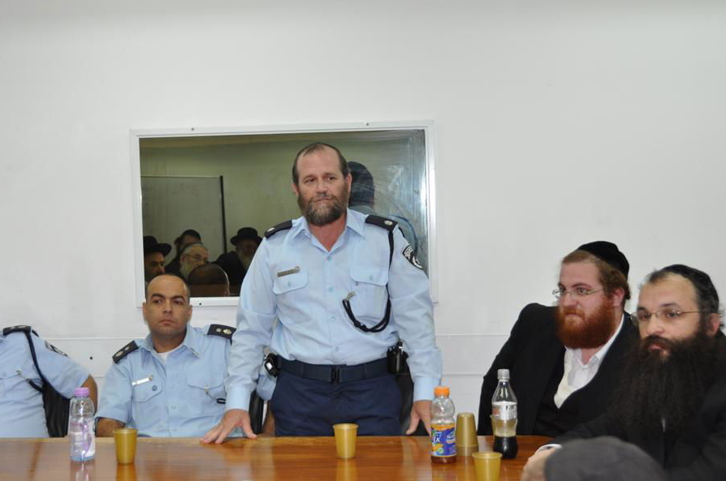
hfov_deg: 36.3
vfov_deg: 24.5
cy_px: 251
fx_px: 1107
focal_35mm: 55
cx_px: 335
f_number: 4
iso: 400
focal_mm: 32
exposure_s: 1/60
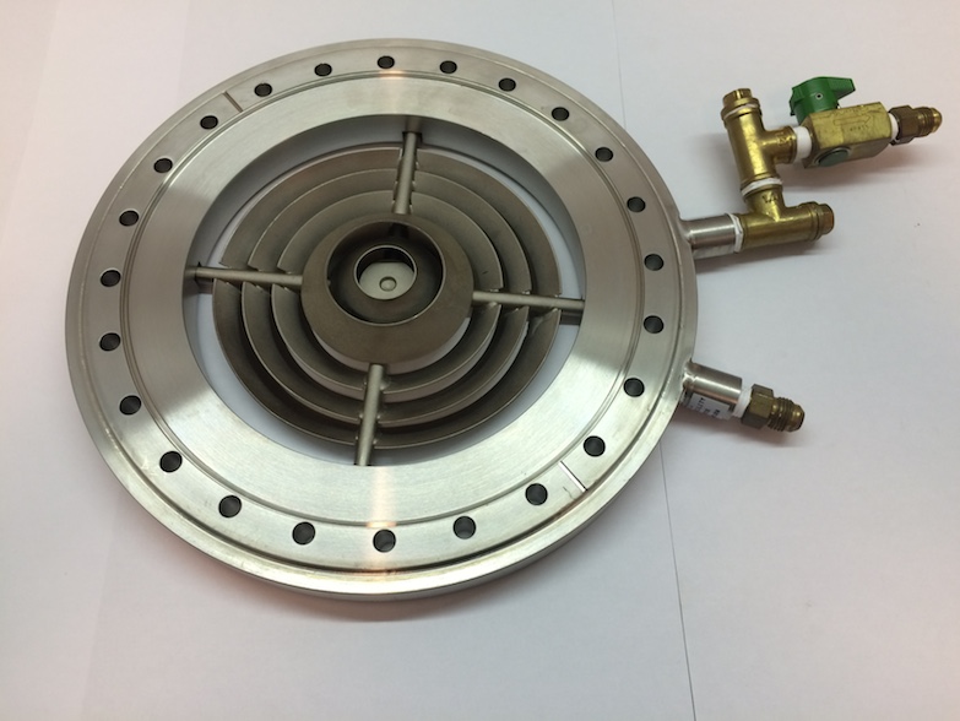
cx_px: 480
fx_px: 805
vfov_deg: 48.3
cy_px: 360
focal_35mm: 29
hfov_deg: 61.6
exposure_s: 1/33
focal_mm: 4.15
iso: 40
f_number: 2.2
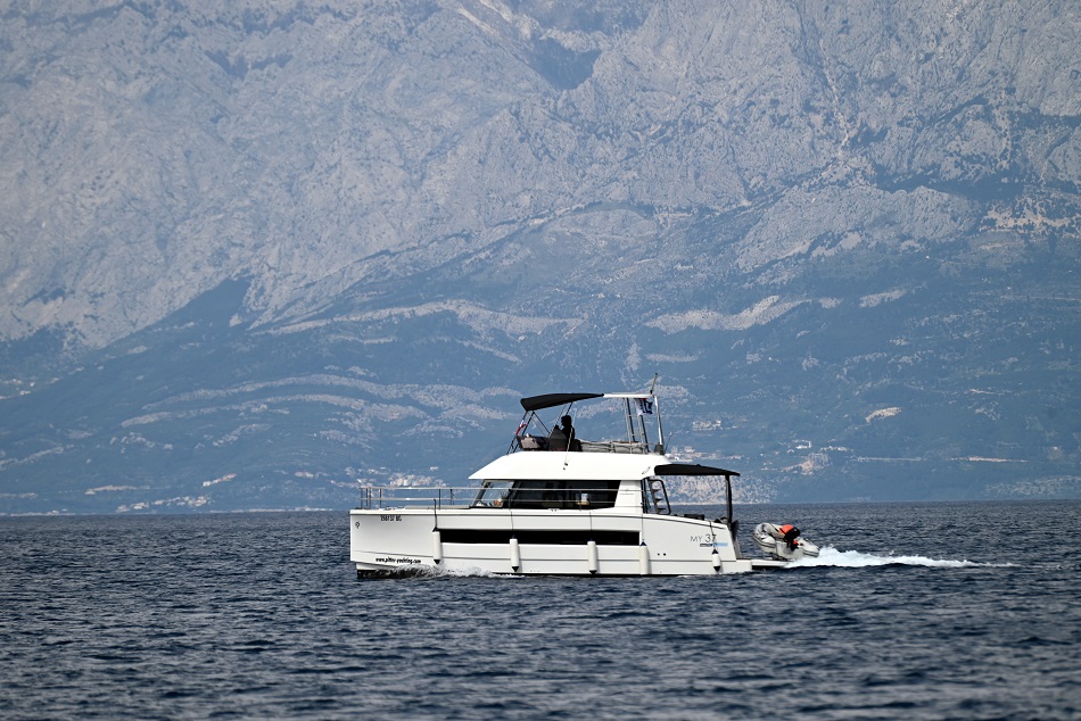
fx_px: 9011
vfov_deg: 4.6
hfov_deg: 6.9
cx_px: 540
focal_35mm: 300
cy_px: 360
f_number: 5.6
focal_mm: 300
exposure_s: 1/1000
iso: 110
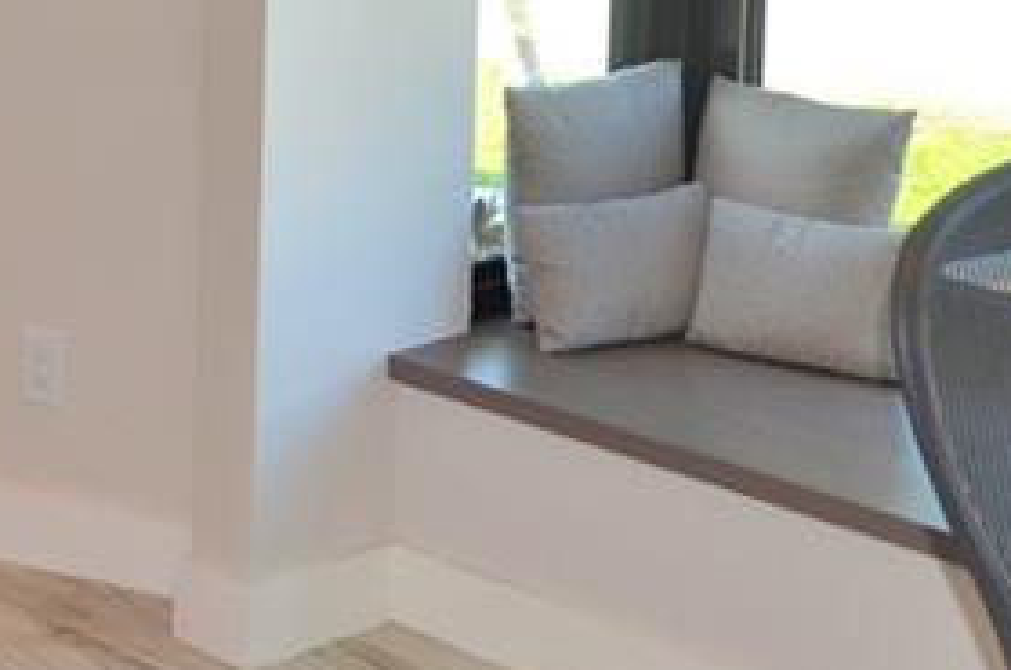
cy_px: -165
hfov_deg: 19.9
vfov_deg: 13.3
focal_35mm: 99
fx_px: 2775
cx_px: -40
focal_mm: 18
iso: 200
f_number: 3.5
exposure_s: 1/125
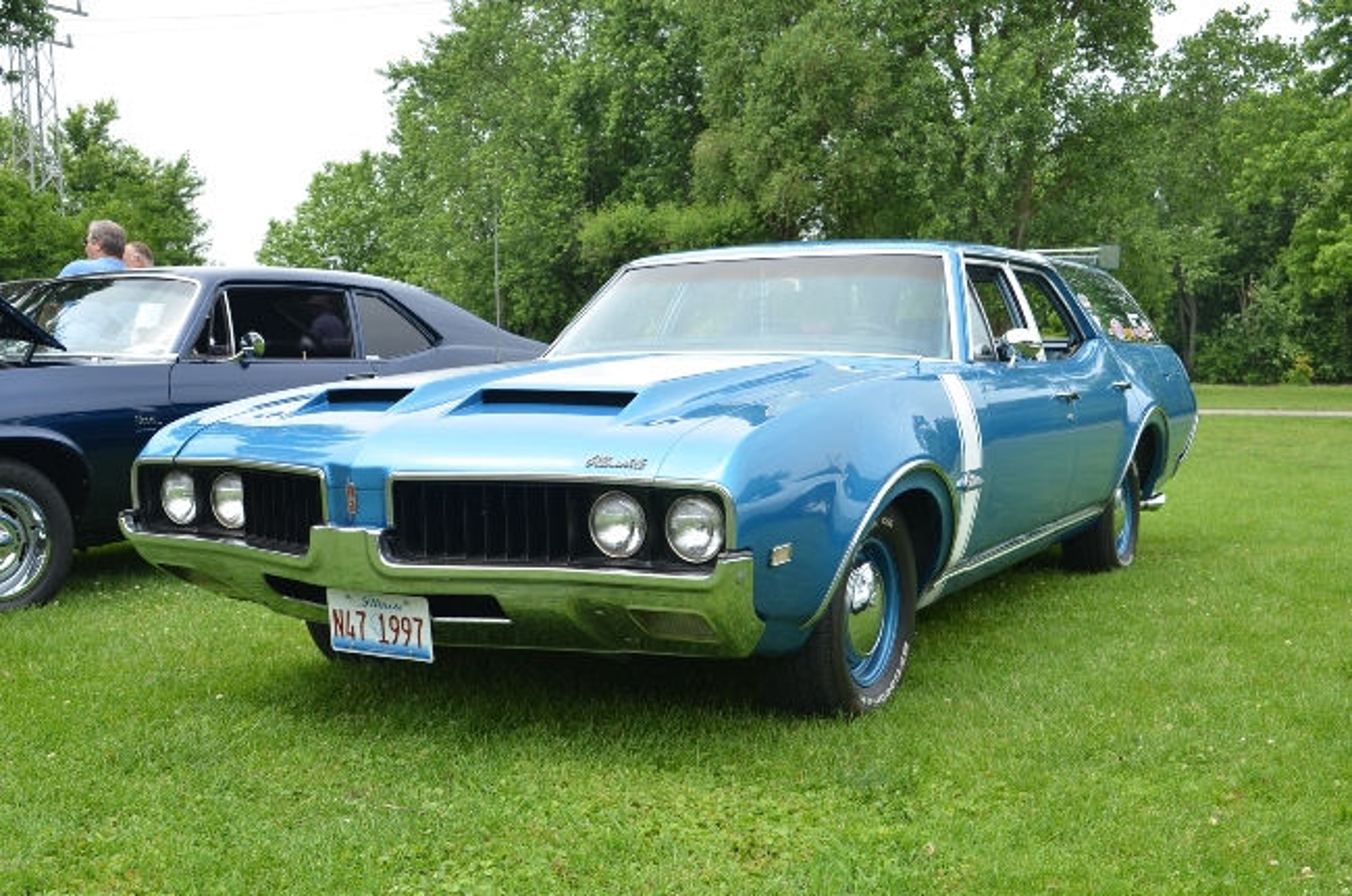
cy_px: 448
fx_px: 1518
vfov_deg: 32.9
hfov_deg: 48.0
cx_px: 676
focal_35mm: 40
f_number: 8
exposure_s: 1/250
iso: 140
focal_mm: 27
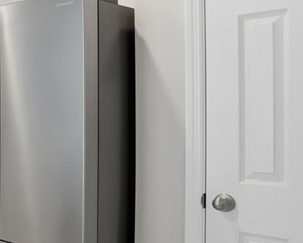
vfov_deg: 28.6
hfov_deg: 26.3
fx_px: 476
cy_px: 119
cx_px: -146
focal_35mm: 53
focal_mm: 16
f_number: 9
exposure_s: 1/20
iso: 200
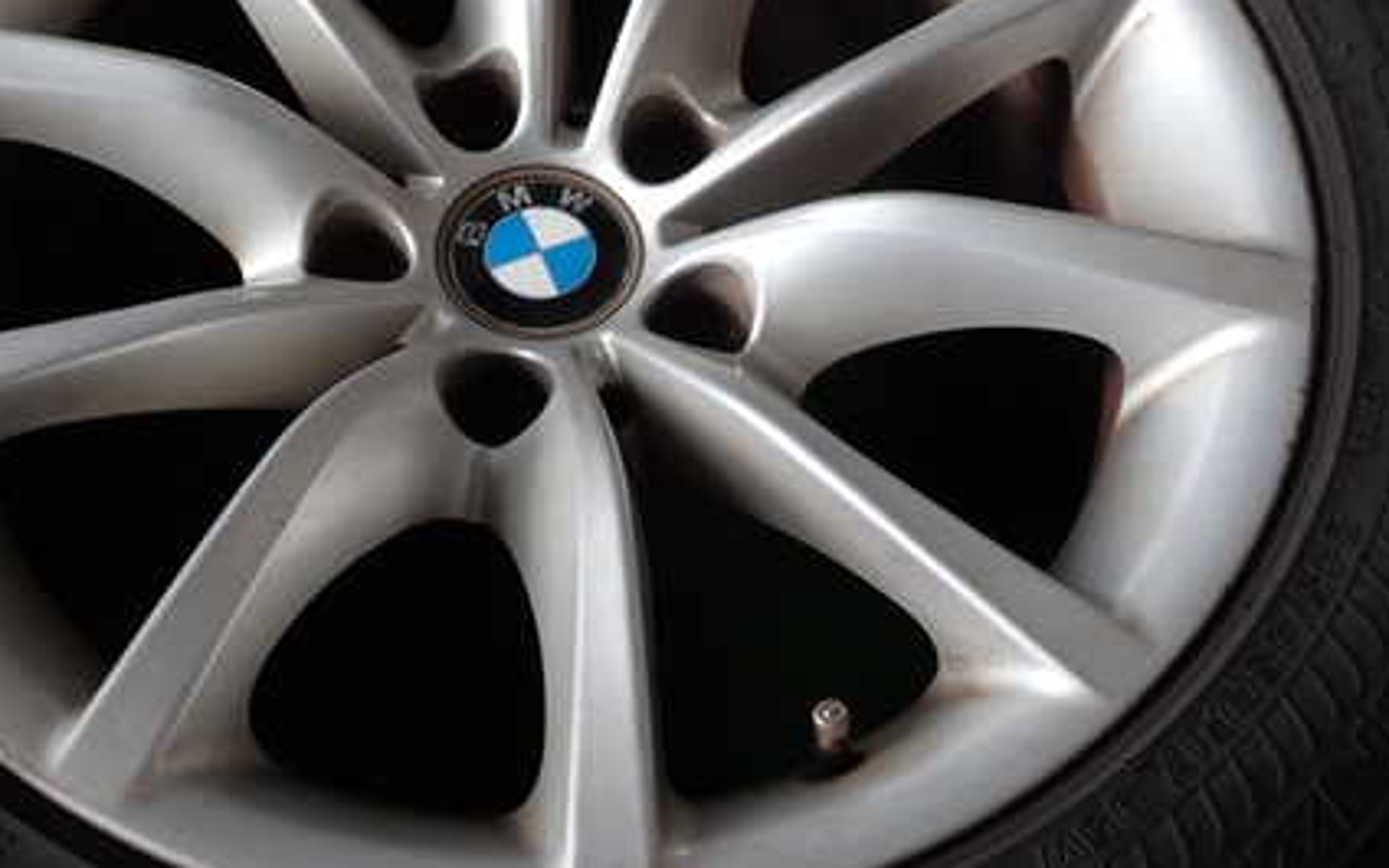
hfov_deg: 41.6
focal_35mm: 48
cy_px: 308
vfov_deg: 26.8
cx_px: 557
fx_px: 1817
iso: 100
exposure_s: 1/125
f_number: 2.4
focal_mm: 5.79
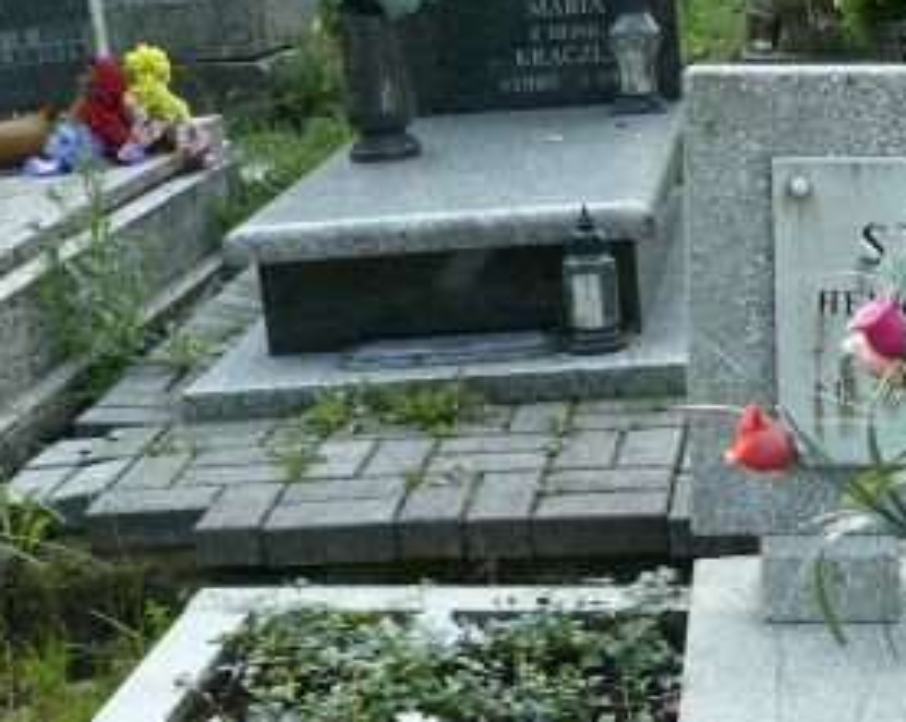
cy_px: 719
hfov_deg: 23.7
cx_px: 772
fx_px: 2116
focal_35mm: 79
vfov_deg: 18.9
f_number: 3.6
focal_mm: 7.4
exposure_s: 1/125
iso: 100
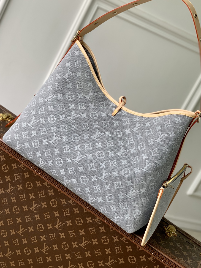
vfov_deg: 30.2
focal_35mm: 64
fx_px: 495
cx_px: 115
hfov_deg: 22.9
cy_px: 106
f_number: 2.4
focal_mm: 6
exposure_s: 1/122
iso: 16
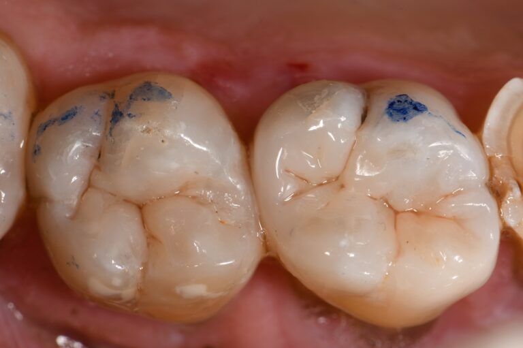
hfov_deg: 13.1
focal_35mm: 157
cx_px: 262
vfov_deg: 8.7
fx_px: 2279
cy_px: 174
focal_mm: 105
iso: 200
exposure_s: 1/160
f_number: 32
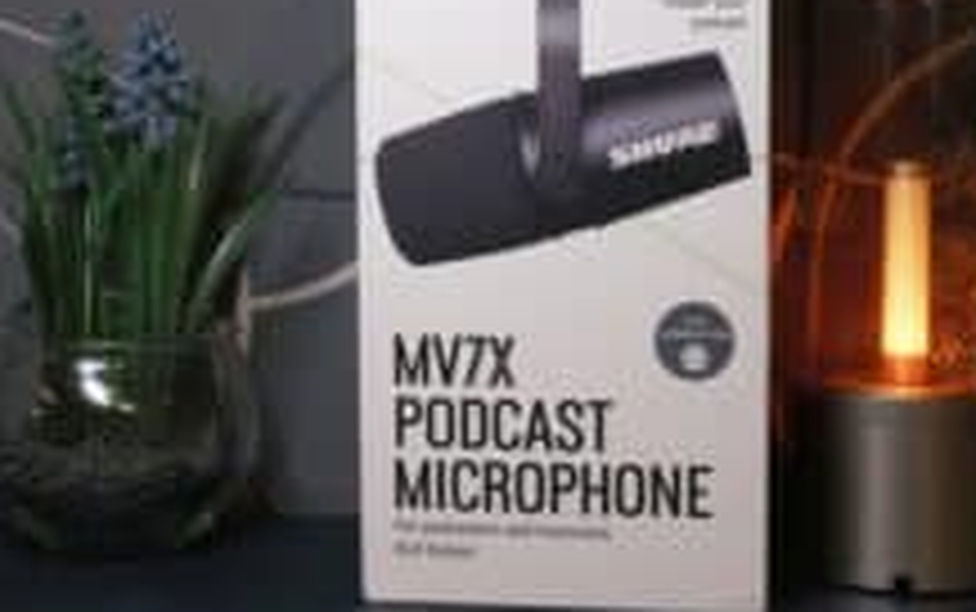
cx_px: 477
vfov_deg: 20.3
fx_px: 1704
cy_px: 198
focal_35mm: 64
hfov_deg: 32.0
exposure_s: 1/34
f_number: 8
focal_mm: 23.4
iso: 500
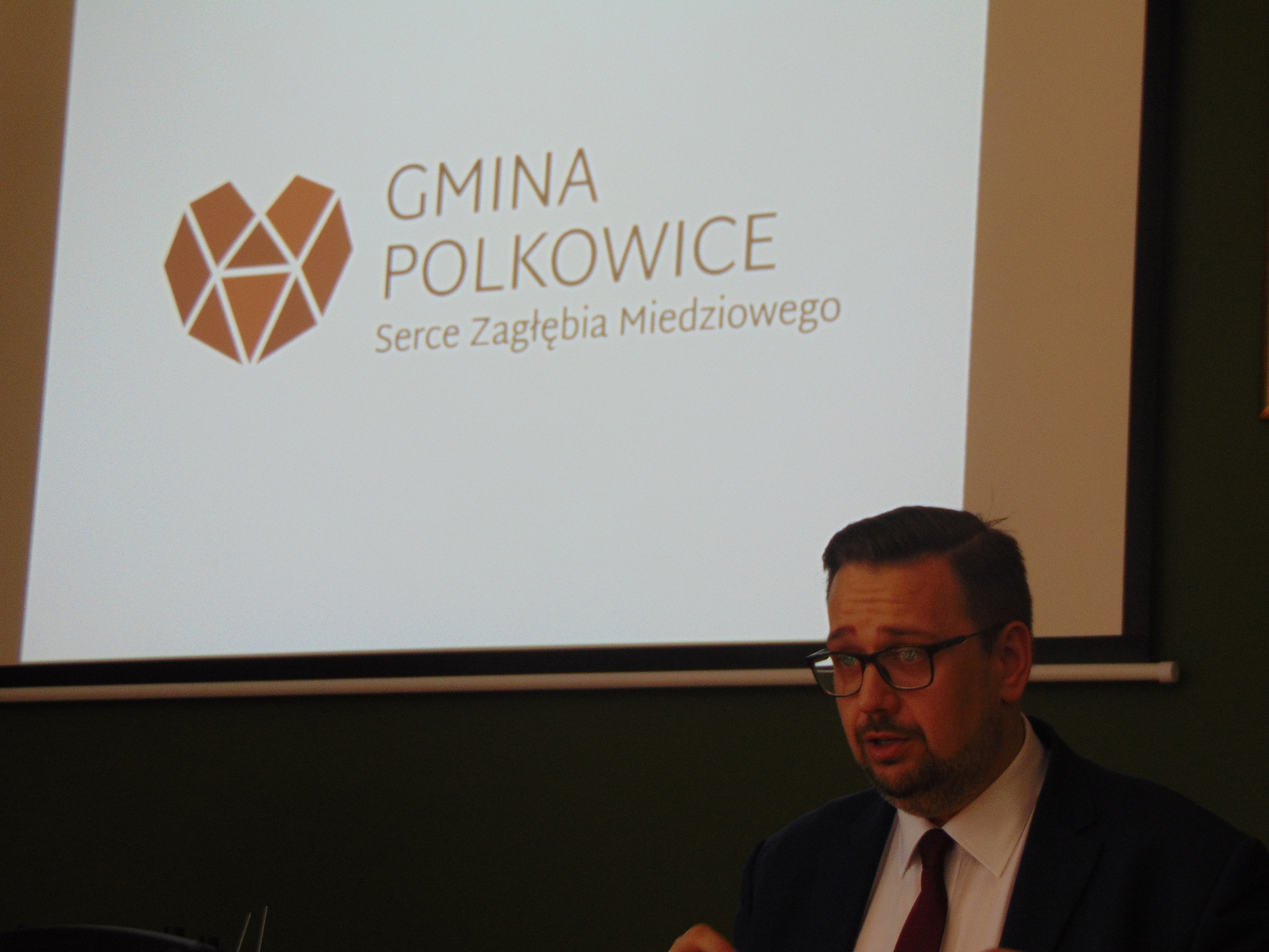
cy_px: 476
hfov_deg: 18.2
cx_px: 634
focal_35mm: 108
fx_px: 3959
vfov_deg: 13.7
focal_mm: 19.4
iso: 100
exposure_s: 1/40
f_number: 3.9
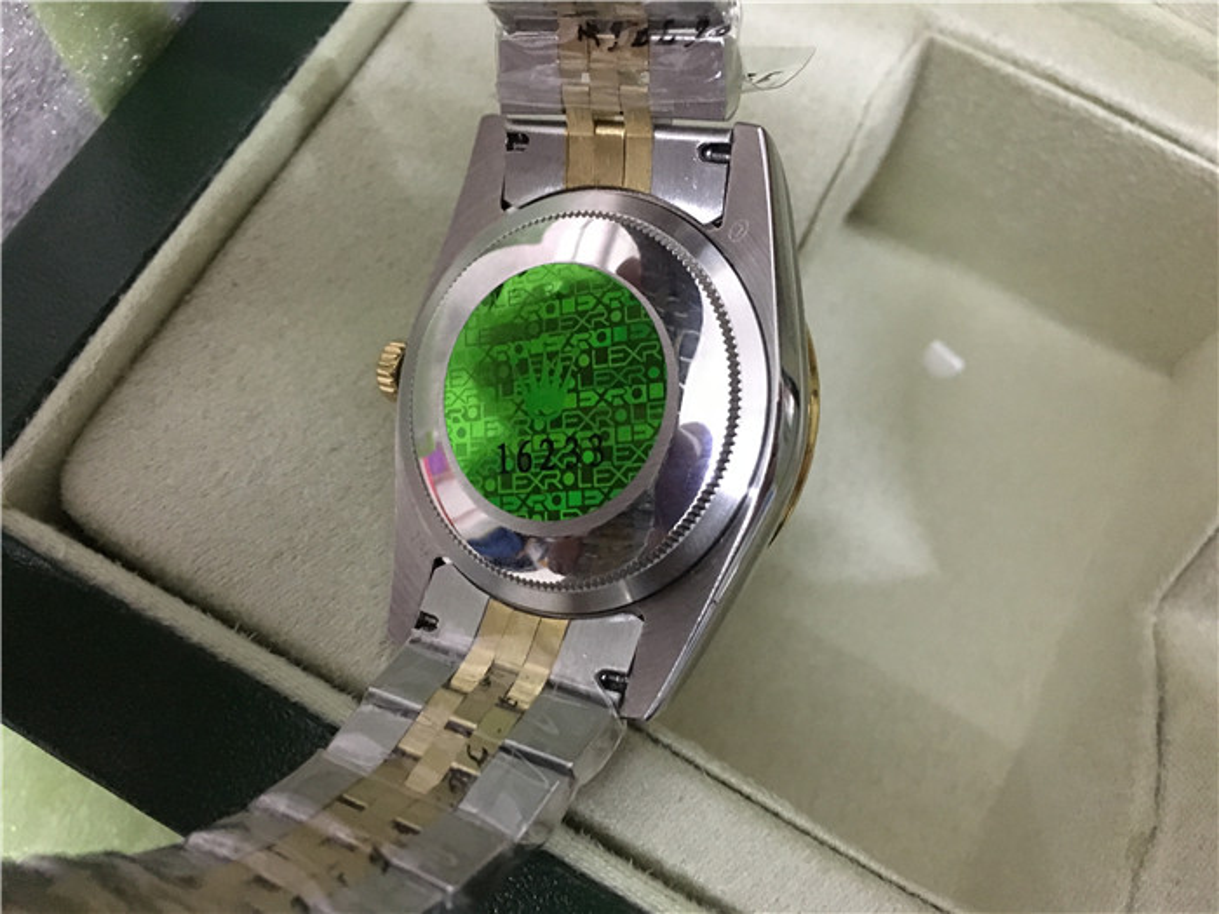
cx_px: 610
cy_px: 457
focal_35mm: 29
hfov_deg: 61.7
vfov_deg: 48.2
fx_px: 1021
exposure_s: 1/17
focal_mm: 4.15
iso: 320
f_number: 2.2
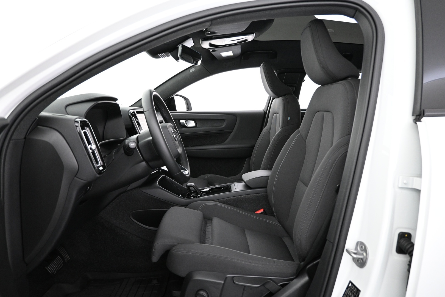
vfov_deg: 53.1
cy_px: 148
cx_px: 222
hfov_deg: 73.7
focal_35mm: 24
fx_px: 297
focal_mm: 16
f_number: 3.5
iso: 1600
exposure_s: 1/20
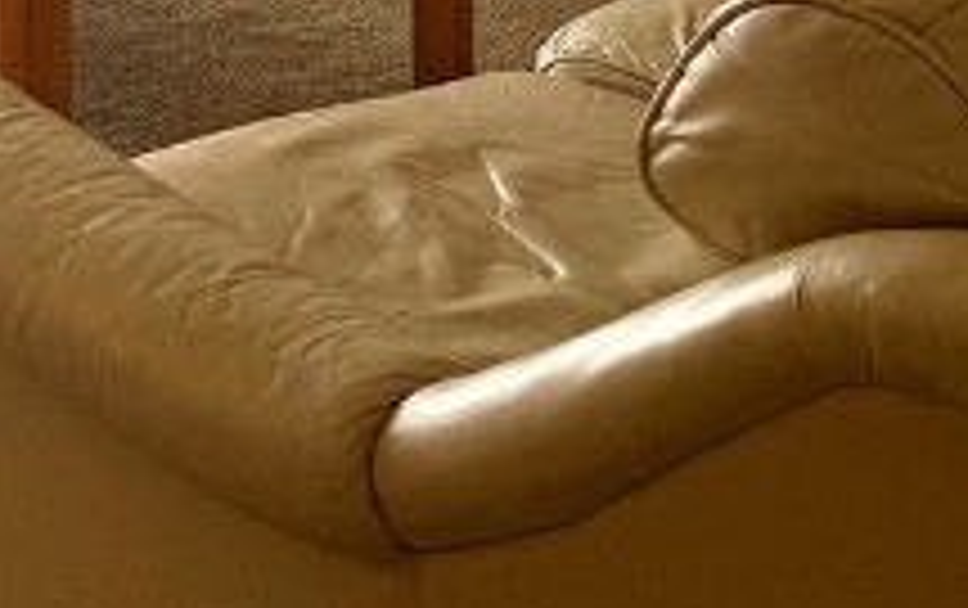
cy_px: -1022
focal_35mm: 121
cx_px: -450
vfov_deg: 9.3
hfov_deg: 15.9
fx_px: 3196
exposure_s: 1/321
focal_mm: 6.76
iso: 80
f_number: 1.78
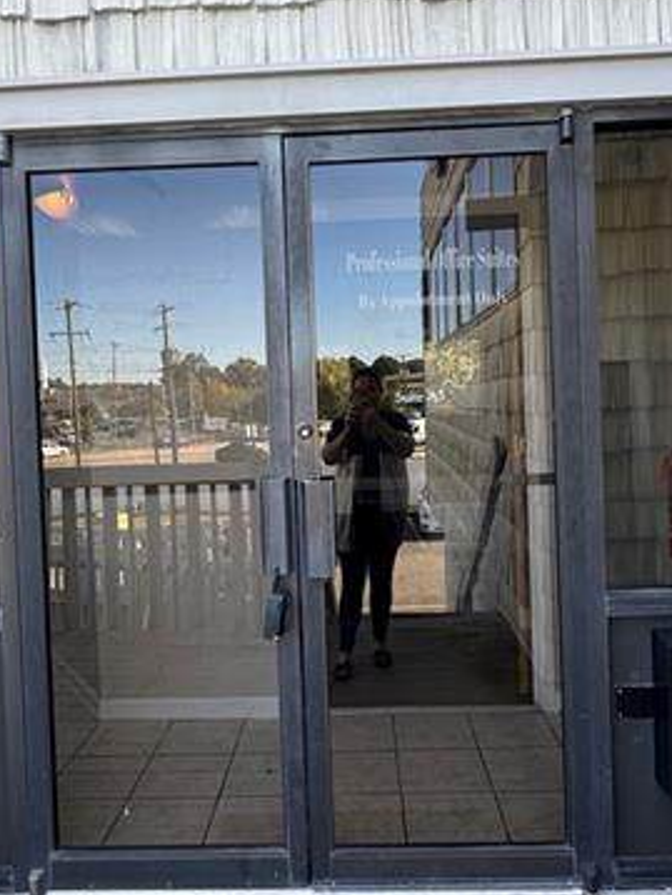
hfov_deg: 46.8
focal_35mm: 30
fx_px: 776
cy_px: 405
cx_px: 335
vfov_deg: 59.8
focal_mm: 2.22
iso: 40
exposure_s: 1/160
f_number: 2.2
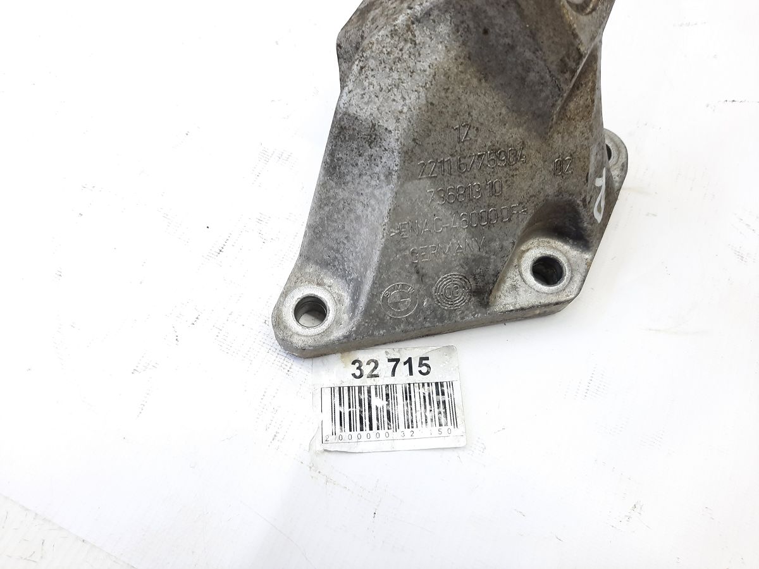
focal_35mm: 25
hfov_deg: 69.4
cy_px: 284
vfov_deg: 54.9
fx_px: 548
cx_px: 380
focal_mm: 4.6
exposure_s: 1/50
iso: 100
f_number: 2
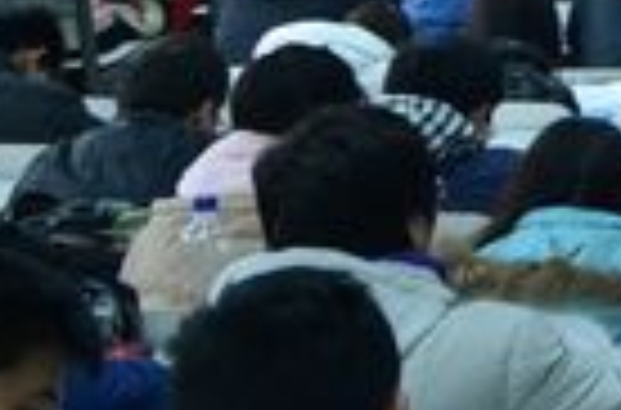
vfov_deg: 8.1
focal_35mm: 157
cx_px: 1624
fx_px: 2699
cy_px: -536
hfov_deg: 10.6
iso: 400
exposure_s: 1/20
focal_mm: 18
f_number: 3.5
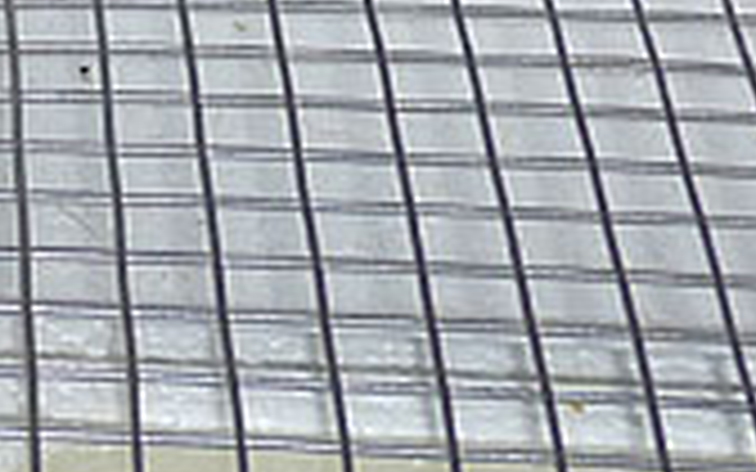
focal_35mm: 194
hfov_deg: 10.3
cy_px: -256
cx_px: -558
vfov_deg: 6.7
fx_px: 3997
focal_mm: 4.8
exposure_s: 1/30
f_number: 2.8
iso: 100
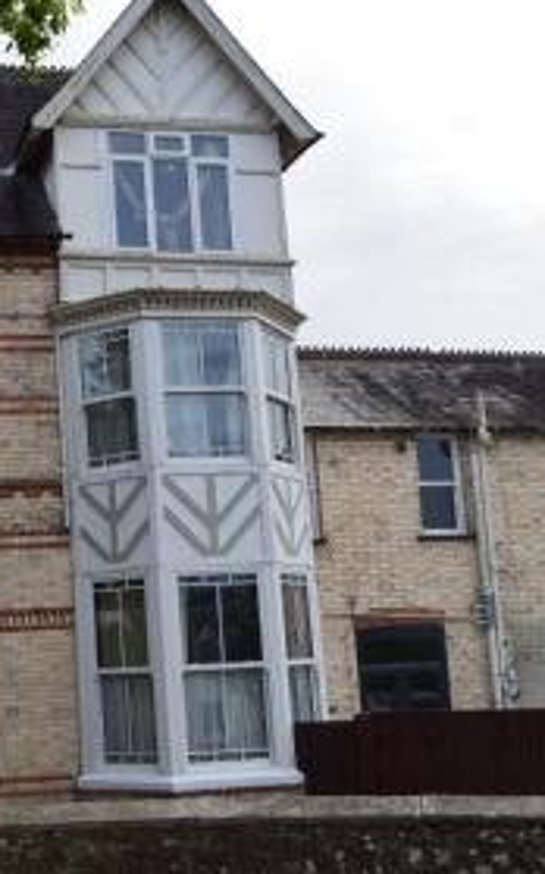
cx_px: 63
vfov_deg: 42.7
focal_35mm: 47
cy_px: 431
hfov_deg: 26.5
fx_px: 1119
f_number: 10
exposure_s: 1/200
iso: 400
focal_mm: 18
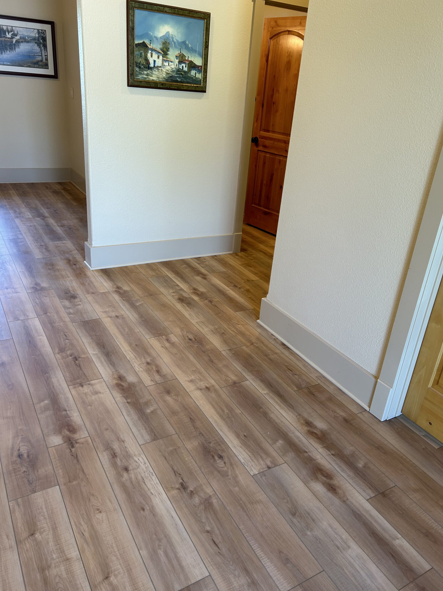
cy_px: 306
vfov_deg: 65.3
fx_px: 461
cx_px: 224
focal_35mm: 27
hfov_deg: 51.4
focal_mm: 5.7
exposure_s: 1/60
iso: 64
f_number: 1.5
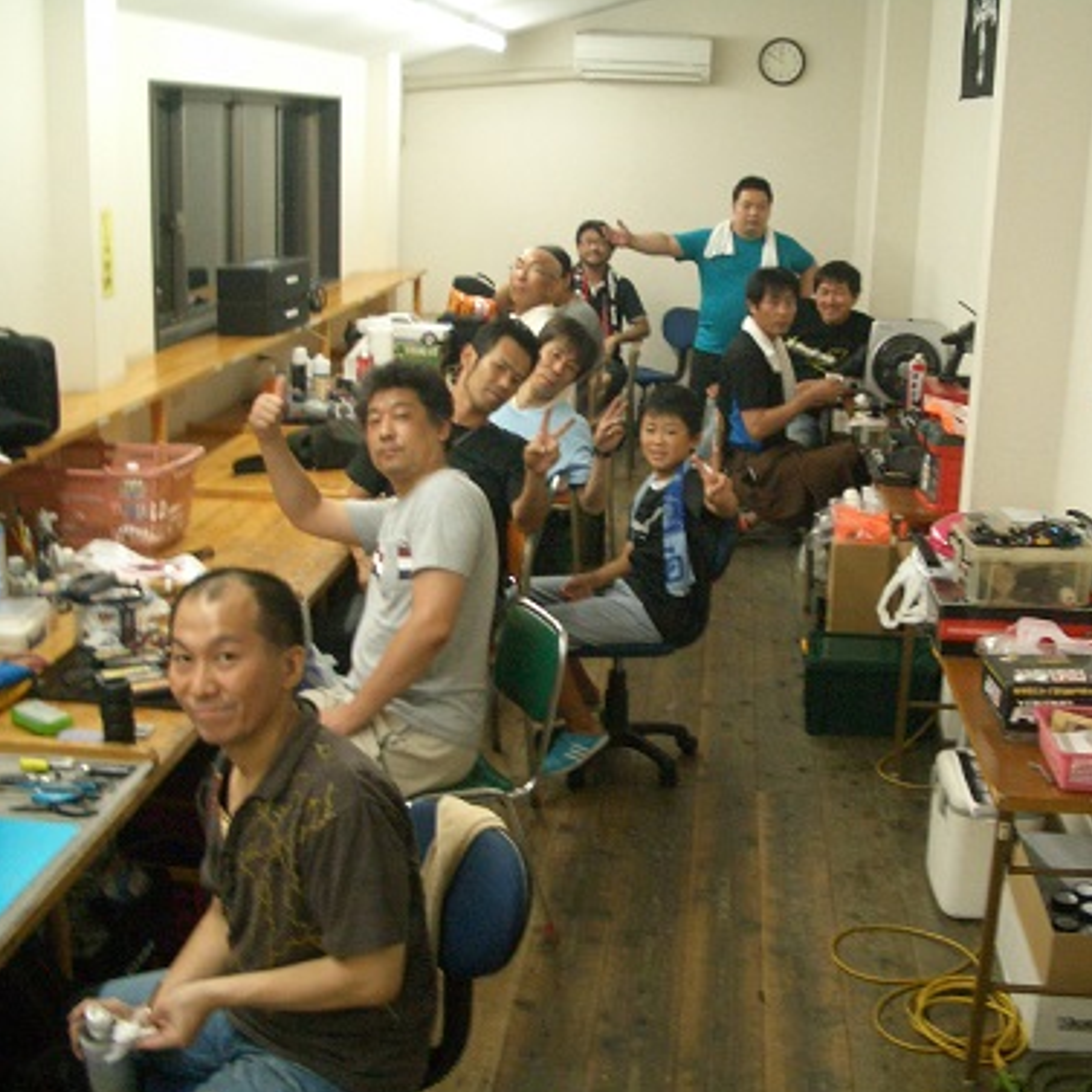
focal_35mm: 42
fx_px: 1499
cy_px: 550
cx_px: 600
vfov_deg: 40.0
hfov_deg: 40.0
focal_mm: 5.8
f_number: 2.6
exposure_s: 1/40
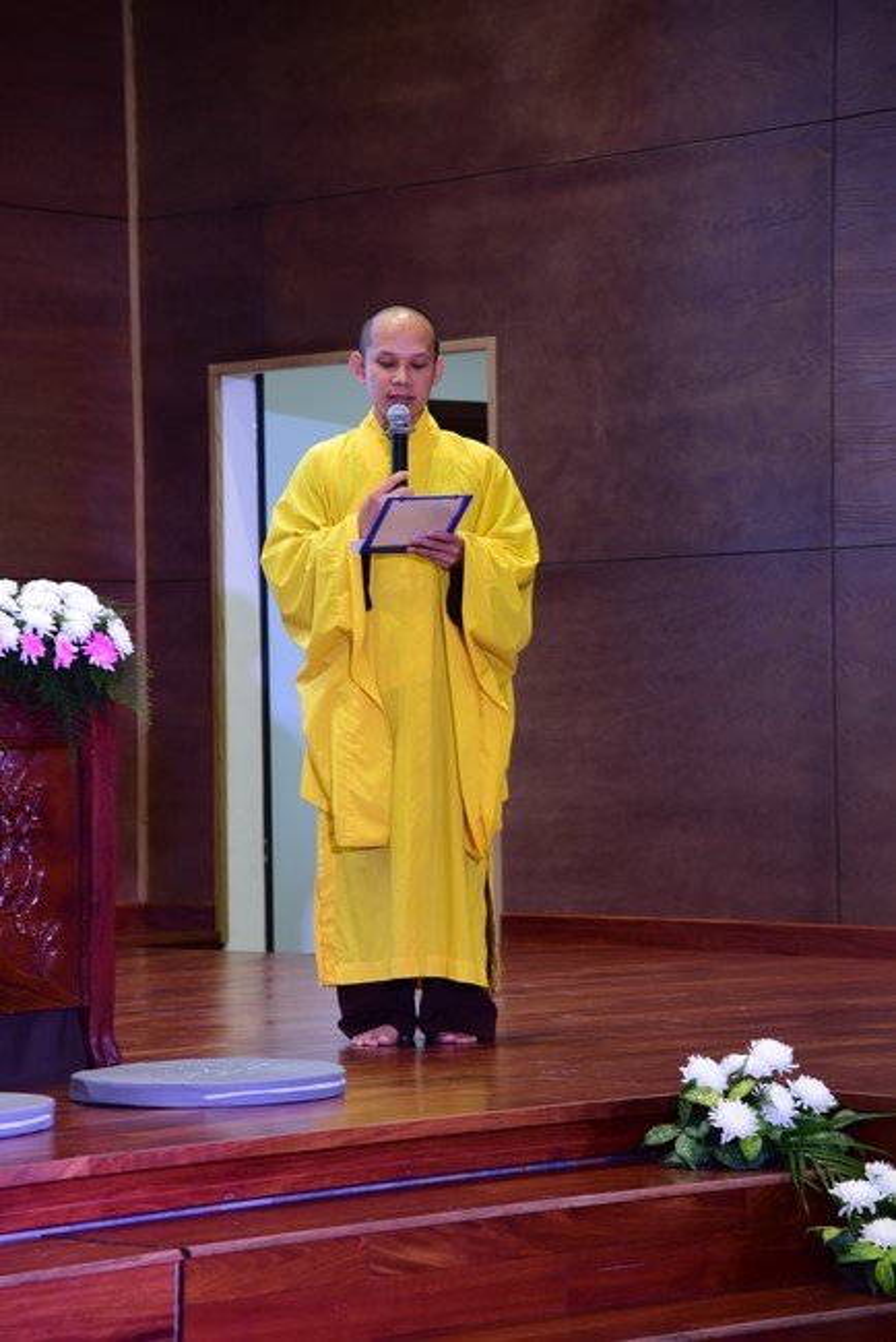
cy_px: 671
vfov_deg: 17.1
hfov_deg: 11.4
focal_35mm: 120
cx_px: 448
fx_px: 4475
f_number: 5
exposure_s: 1/80
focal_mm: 120
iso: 1250
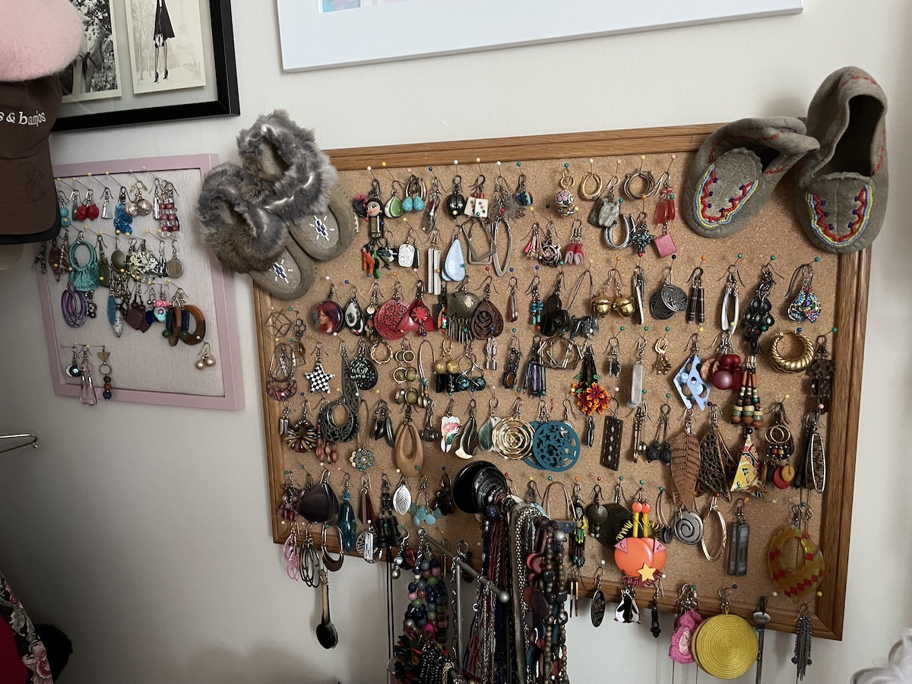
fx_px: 685
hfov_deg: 67.3
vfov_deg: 53.1
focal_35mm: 26
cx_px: 456
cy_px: 342
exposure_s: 1/30
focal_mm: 4.2
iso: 640
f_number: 1.6
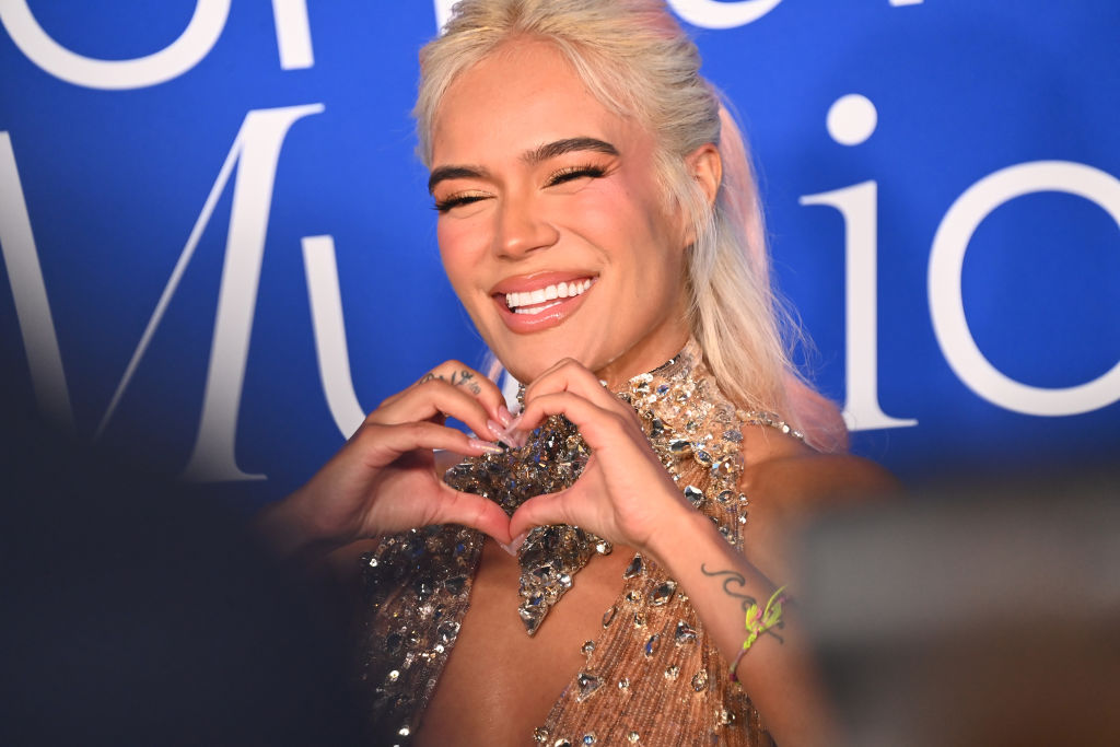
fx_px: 9334
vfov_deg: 4.6
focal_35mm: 300
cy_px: 374
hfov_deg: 6.9
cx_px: 560
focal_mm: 300
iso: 2500
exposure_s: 1/160
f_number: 5.6
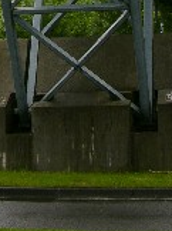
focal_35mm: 127
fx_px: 844
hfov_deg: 11.4
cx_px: -33
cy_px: -118
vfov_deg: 14.5
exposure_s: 1/81.4
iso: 50
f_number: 5.6
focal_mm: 8.9
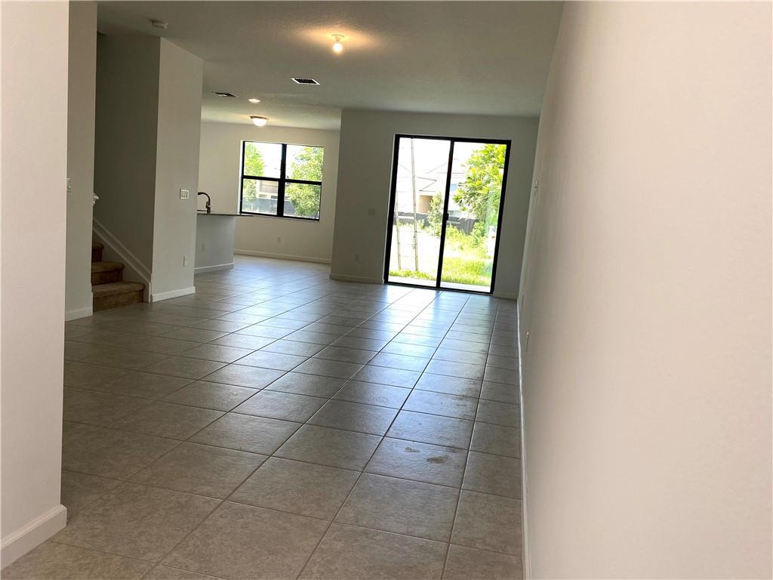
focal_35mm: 26
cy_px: 290
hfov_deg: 67.3
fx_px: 581
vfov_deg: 53.1
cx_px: 386
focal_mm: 4.25
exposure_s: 1/120
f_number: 1.8
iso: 32
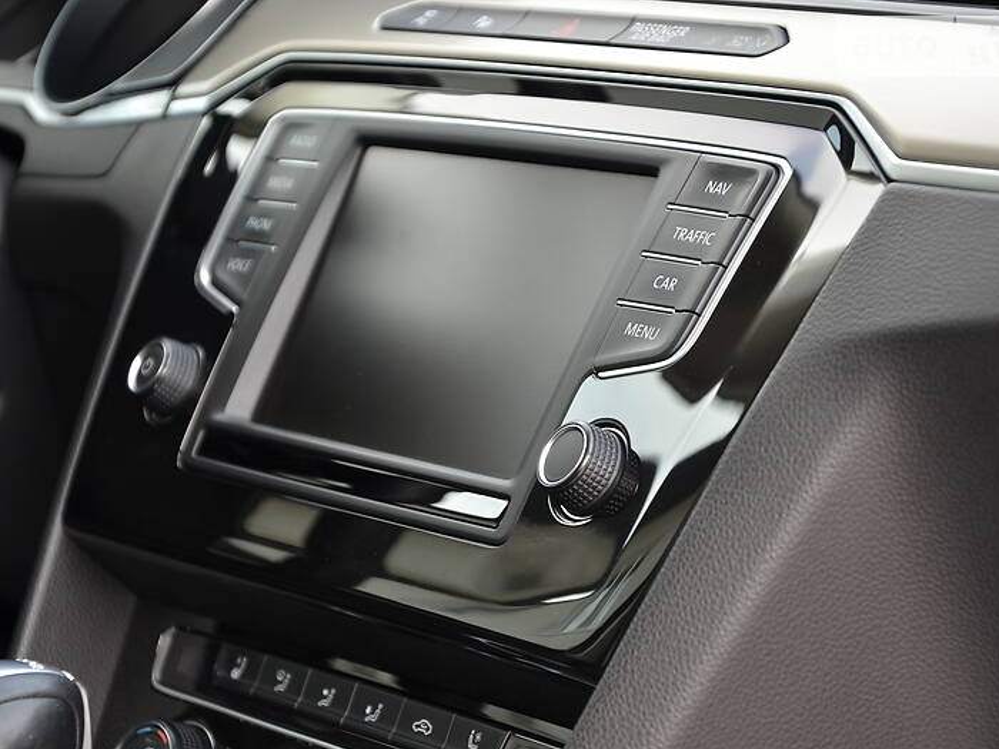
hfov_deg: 13.3
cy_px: 377
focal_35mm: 148
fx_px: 4271
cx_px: 491
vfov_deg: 10.0
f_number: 5.6
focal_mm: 90
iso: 320
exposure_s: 1/125
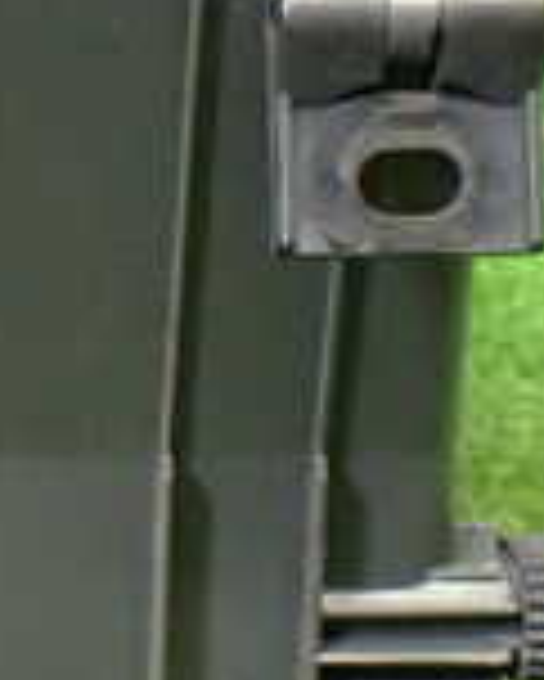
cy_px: 239
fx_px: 2332
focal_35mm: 116
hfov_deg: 12.8
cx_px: -193
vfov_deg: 16.5
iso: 800
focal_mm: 5.4
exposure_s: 1/60
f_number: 2.3
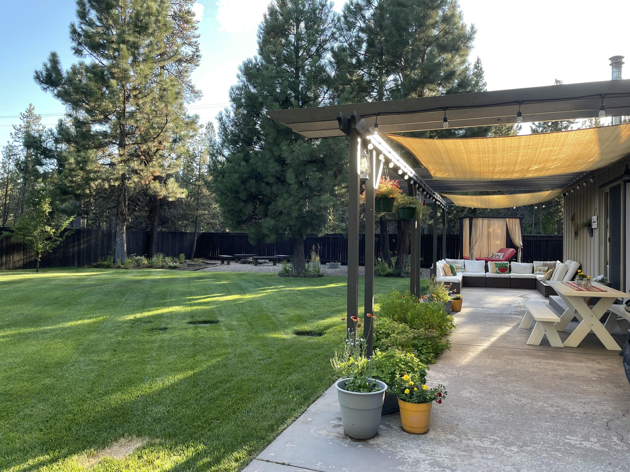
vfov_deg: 53.1
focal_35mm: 26
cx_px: 315
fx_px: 473
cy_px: 236
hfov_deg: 67.3
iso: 32
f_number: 1.6
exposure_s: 1/213
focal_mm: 4.2
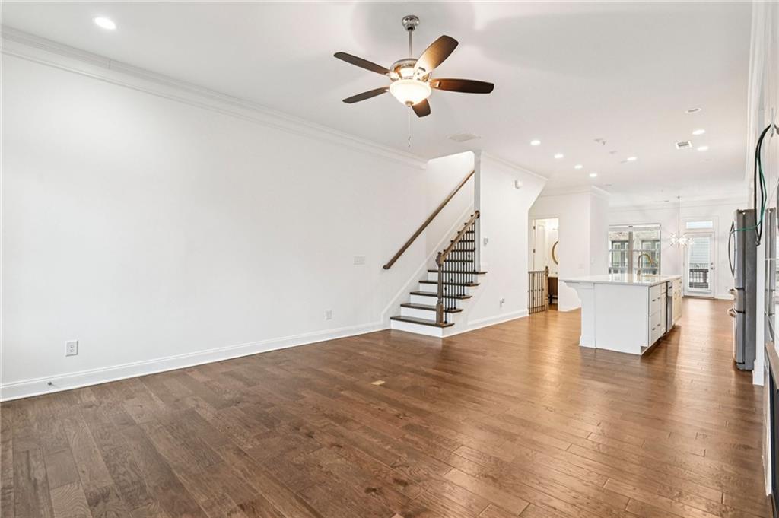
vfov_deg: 73.7
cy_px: 259
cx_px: 390
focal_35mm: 16
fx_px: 346
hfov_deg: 96.8
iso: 400
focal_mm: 16
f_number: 8
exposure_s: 1/8
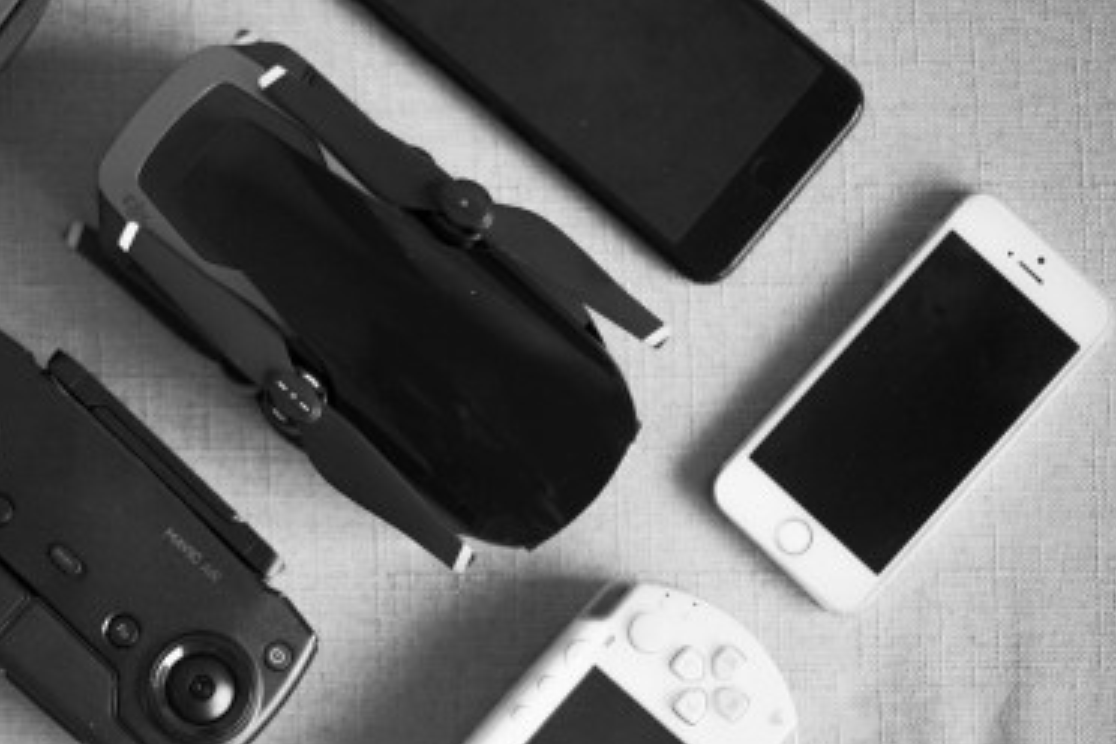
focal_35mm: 86
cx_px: 207
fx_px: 2666
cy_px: 396
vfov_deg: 15.9
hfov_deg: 23.3
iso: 400
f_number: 2
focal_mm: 50
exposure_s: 1/200
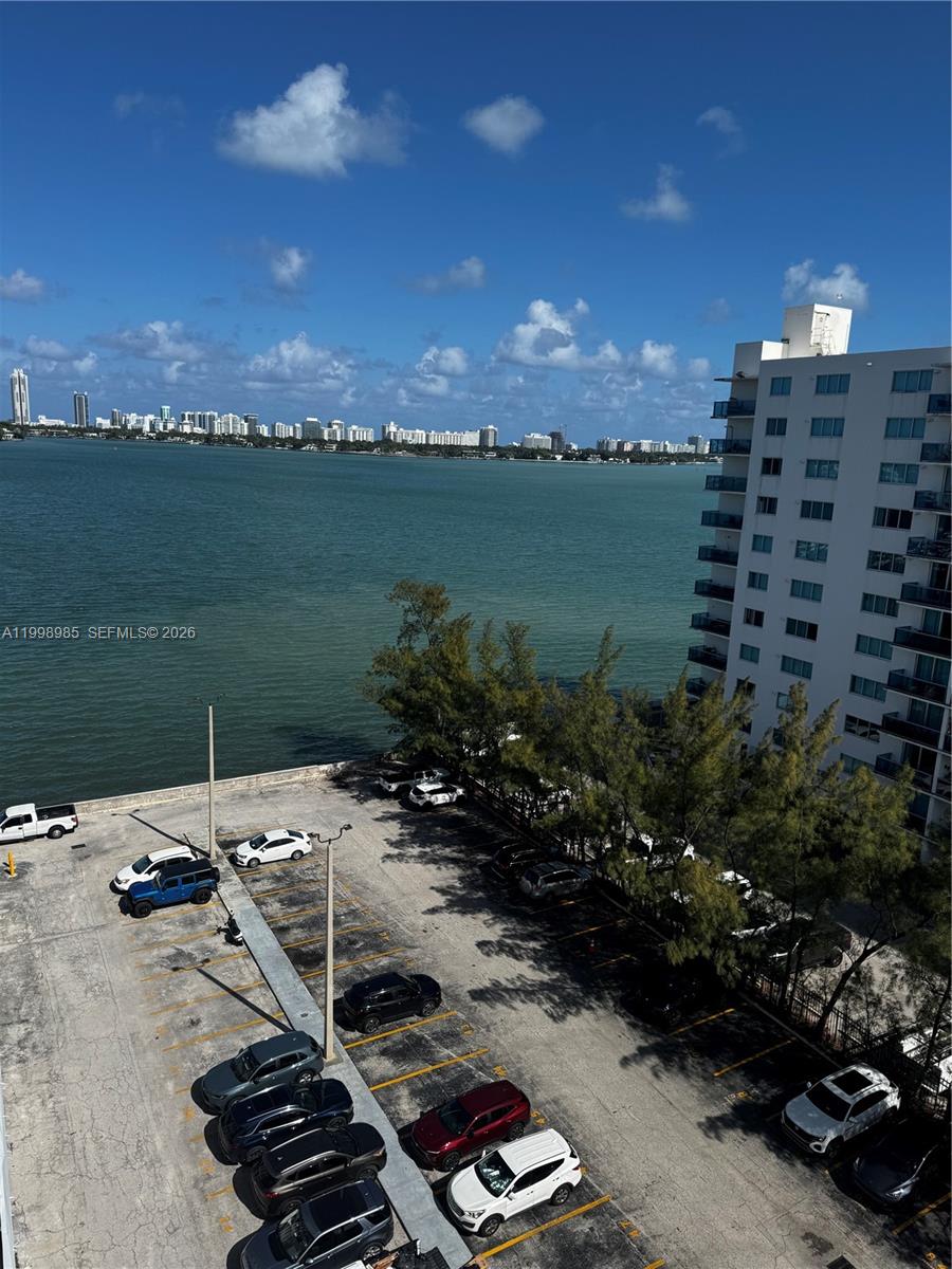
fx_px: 880
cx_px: 476
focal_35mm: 24
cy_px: 634
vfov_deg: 71.6
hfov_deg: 56.8
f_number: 1.78
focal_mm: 6.76
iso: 80
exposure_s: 1/7092
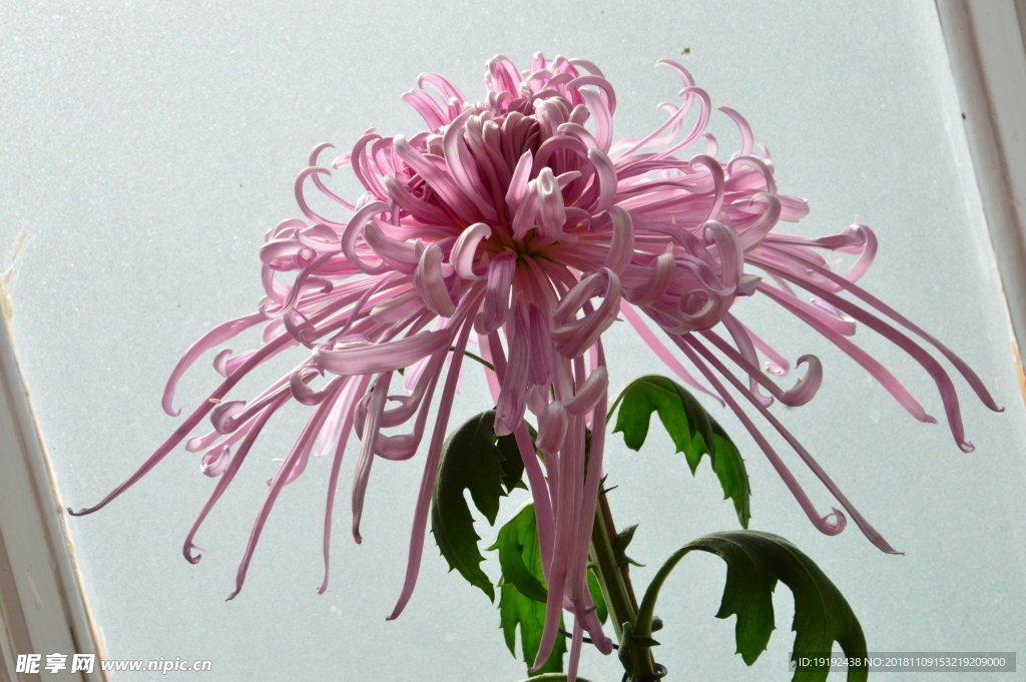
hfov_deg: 19.5
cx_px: 513
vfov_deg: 13.0
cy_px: 341
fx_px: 2990
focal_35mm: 105
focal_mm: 70
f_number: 22
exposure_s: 1/250
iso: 1000
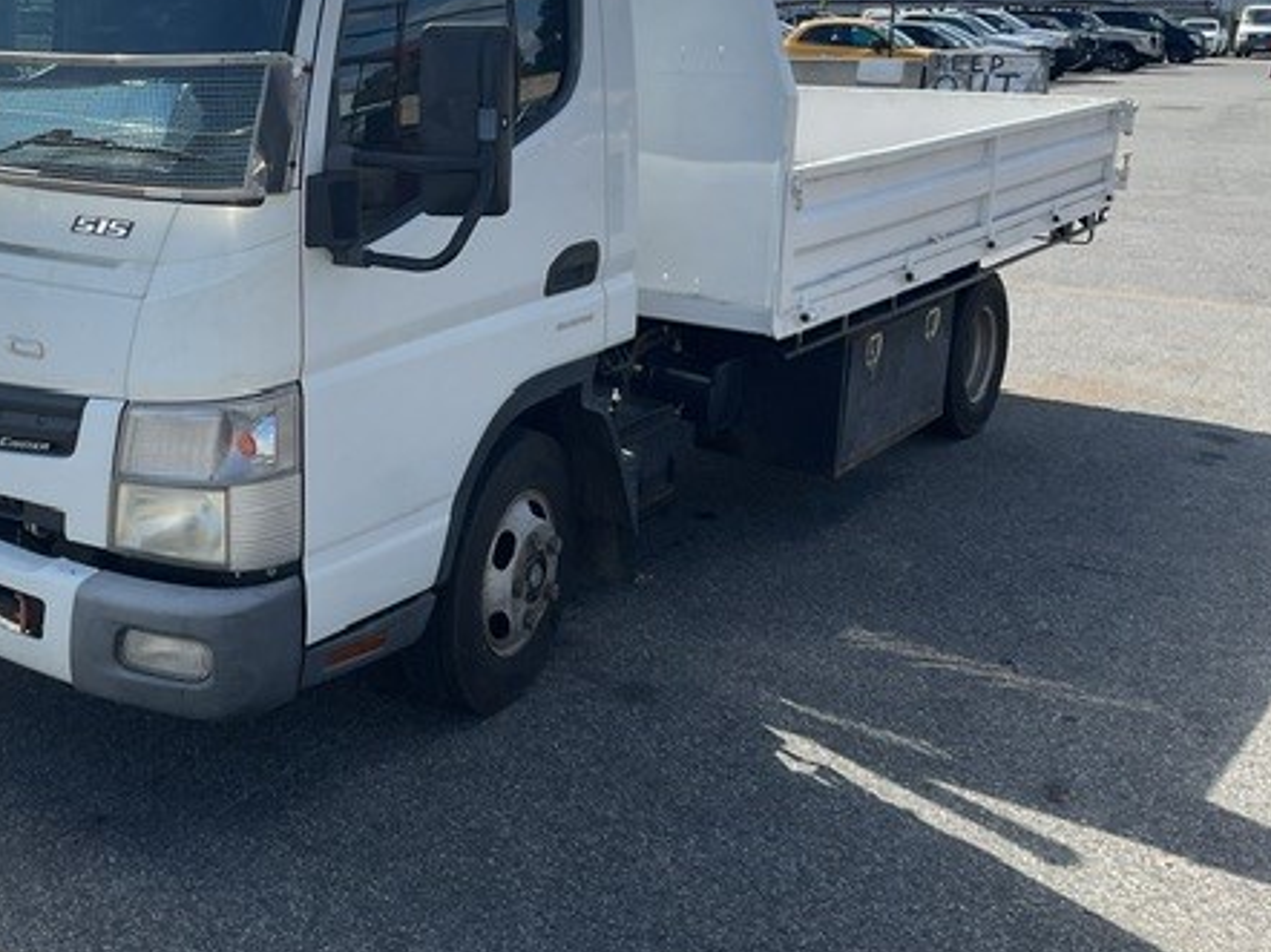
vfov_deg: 33.8
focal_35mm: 42
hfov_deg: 43.9
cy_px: 276
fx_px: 1541
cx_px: 380
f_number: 1.8
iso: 16
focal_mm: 3
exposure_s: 1/1848
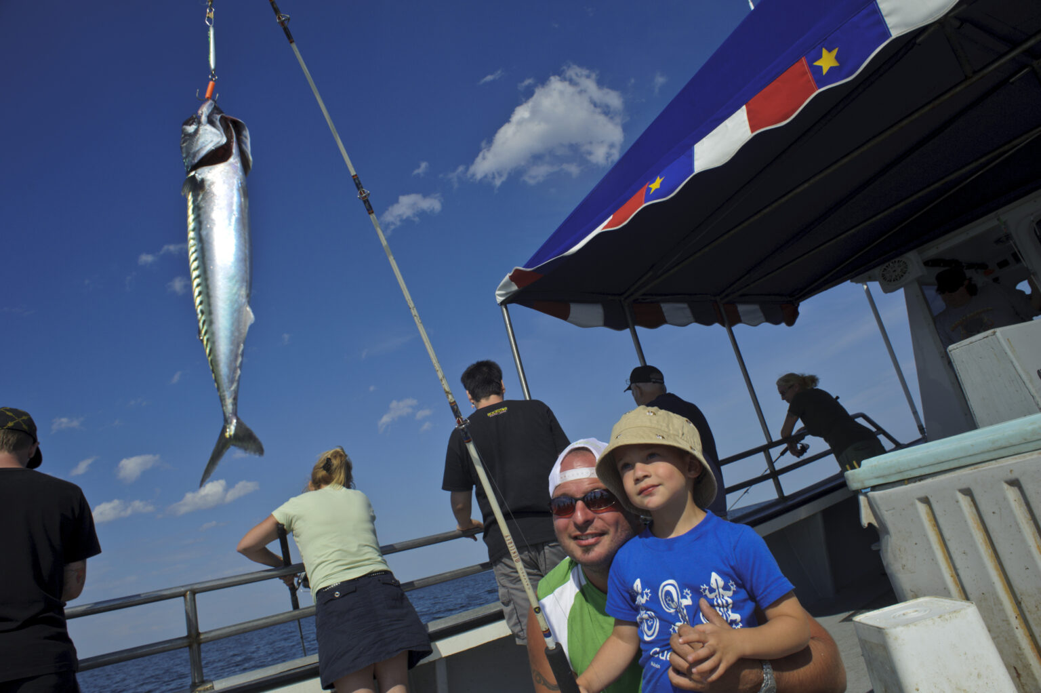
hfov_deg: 73.8
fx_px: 694
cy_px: 346
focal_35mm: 24
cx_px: 520
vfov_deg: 53.1
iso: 200
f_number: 10
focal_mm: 24
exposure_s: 1/640
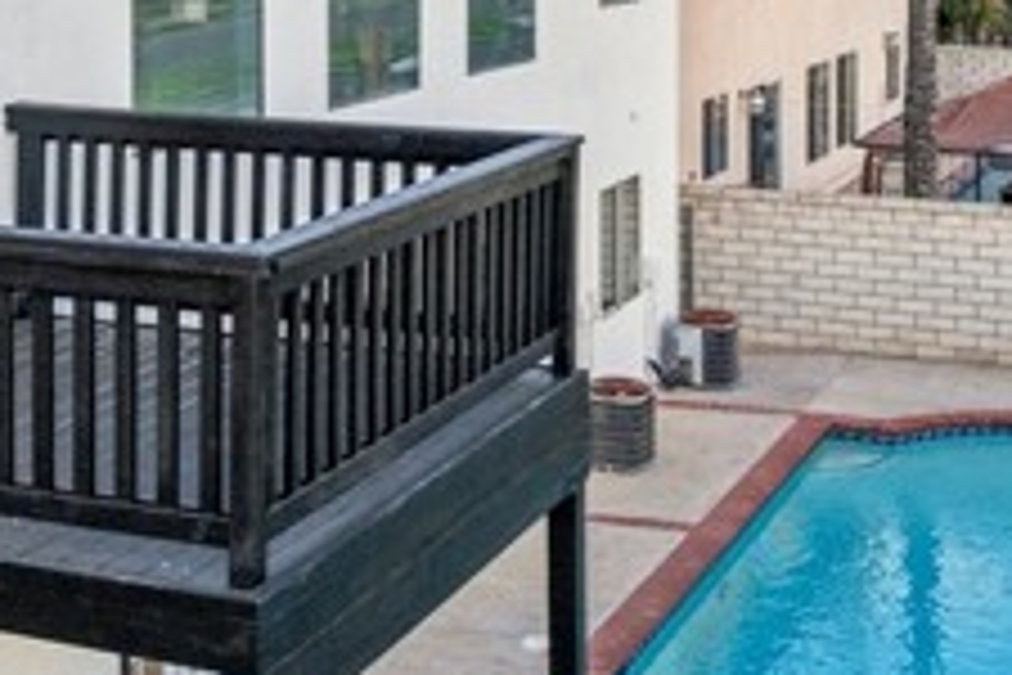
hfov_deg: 28.4
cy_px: 94
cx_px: 450
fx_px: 1996
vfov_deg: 18.9
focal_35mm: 71
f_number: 1.8
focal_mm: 8.7
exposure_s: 1/320
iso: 170
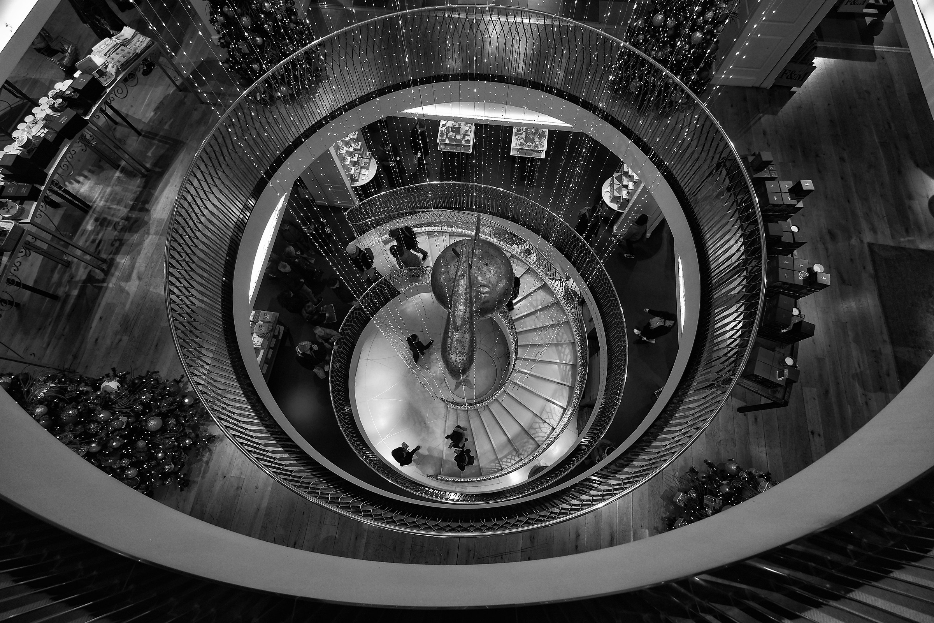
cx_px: 467
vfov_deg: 77.3
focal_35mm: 15
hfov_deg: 100.4
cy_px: 312
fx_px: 389
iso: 1000
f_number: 4
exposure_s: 1/60
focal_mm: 10
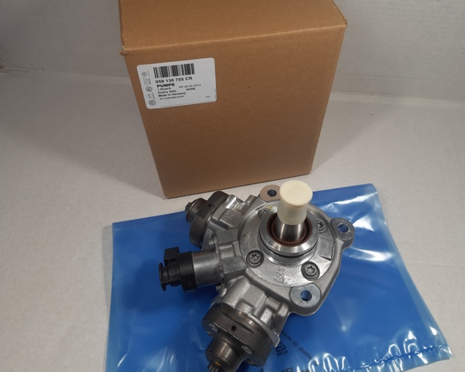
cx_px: 255
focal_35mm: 26
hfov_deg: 65.9
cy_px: 189
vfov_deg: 54.9
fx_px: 358
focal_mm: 5.23
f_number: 1.8
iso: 32
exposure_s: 1/50
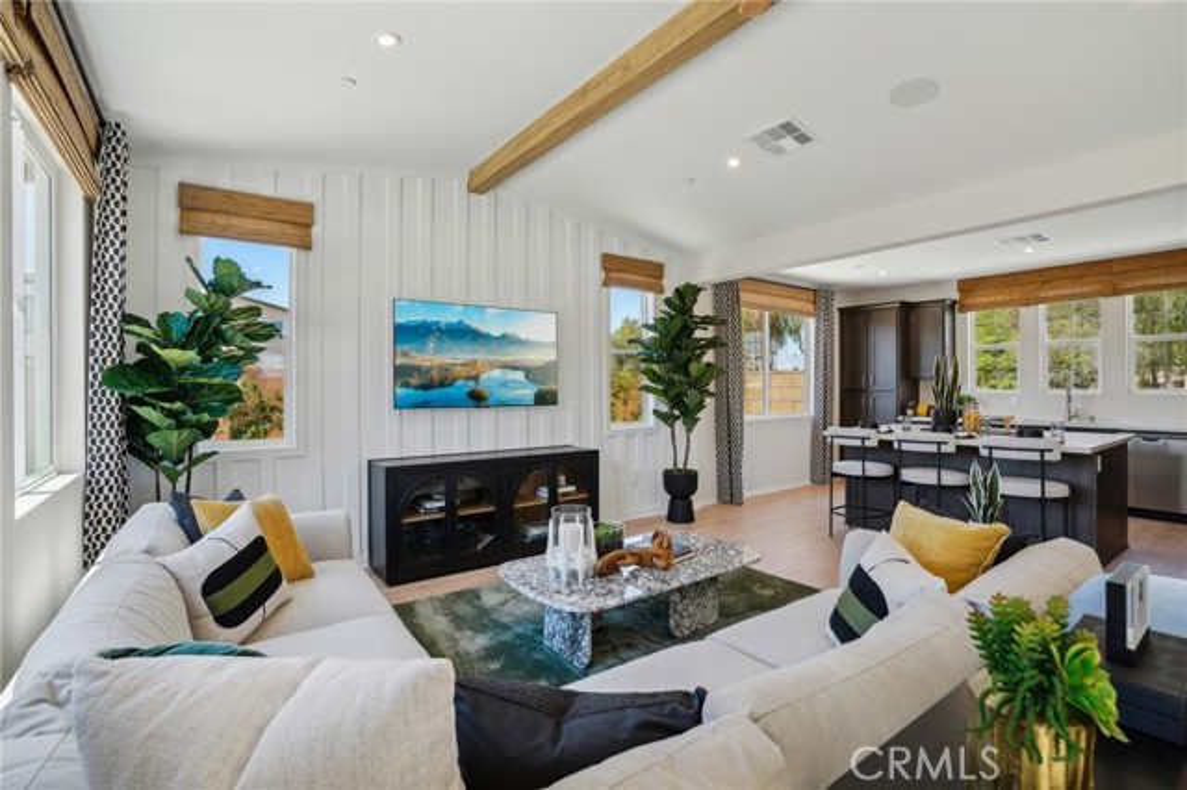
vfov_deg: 73.7
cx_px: 594
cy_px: 395
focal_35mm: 16
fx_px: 527
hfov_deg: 96.8
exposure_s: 1/30
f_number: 7.1
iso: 200
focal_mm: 16
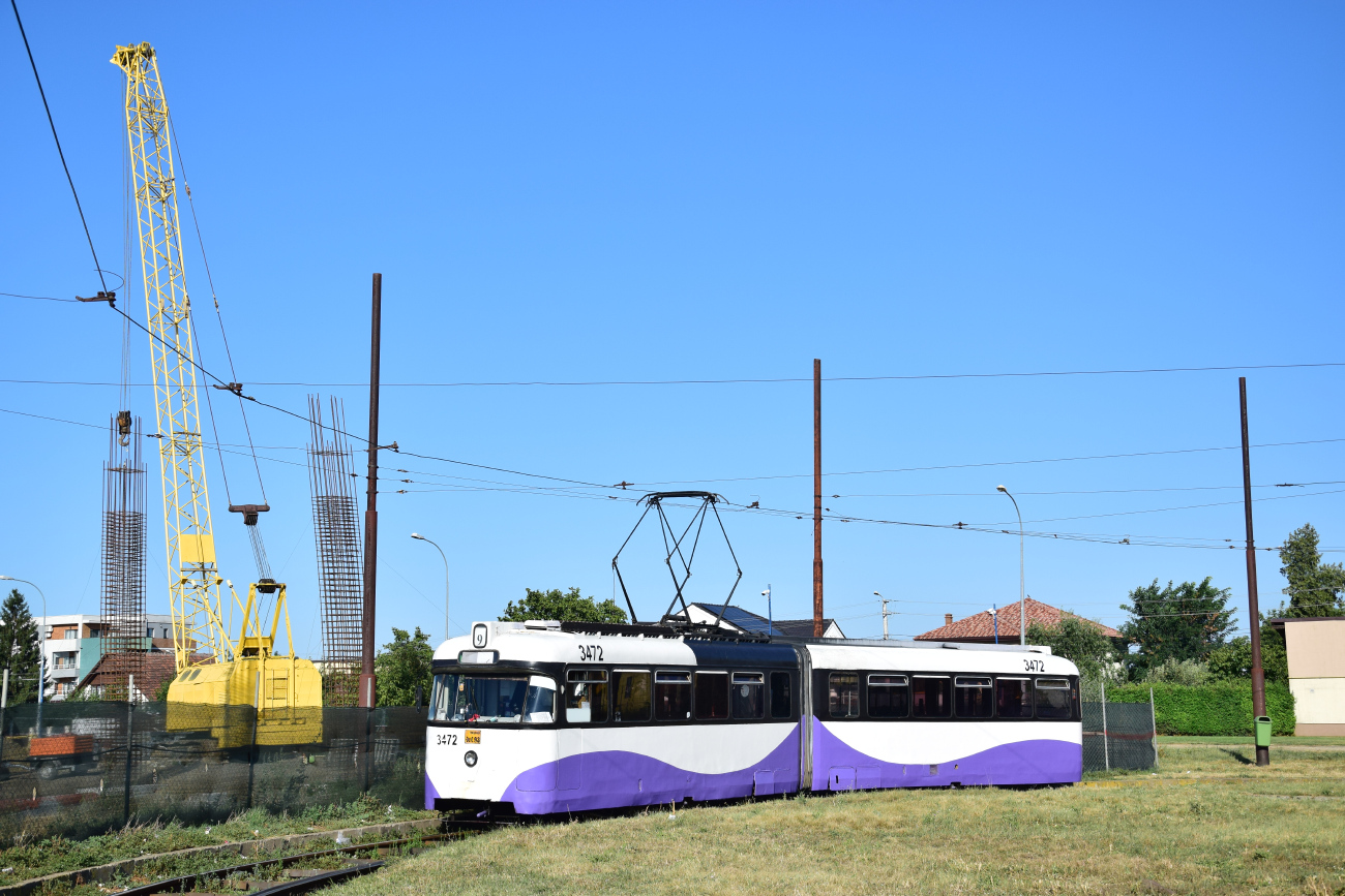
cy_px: 448
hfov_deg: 38.9
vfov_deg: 26.5
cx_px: 672
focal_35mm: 51
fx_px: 1905
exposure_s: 1/1000
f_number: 6.3
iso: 200
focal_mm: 34
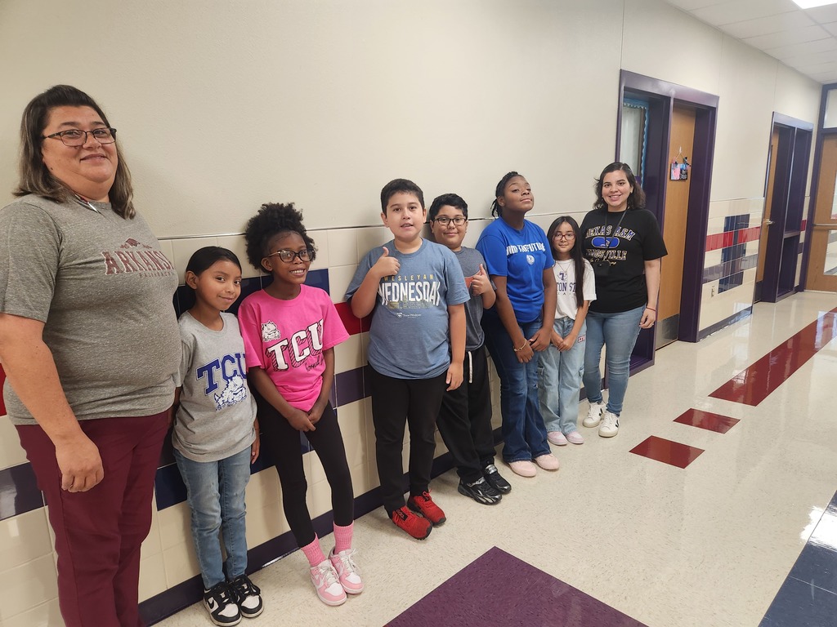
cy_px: 314
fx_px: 556
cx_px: 418
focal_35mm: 23
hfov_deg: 73.9
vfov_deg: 58.9
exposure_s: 1/120
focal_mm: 5.4
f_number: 1.8
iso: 320
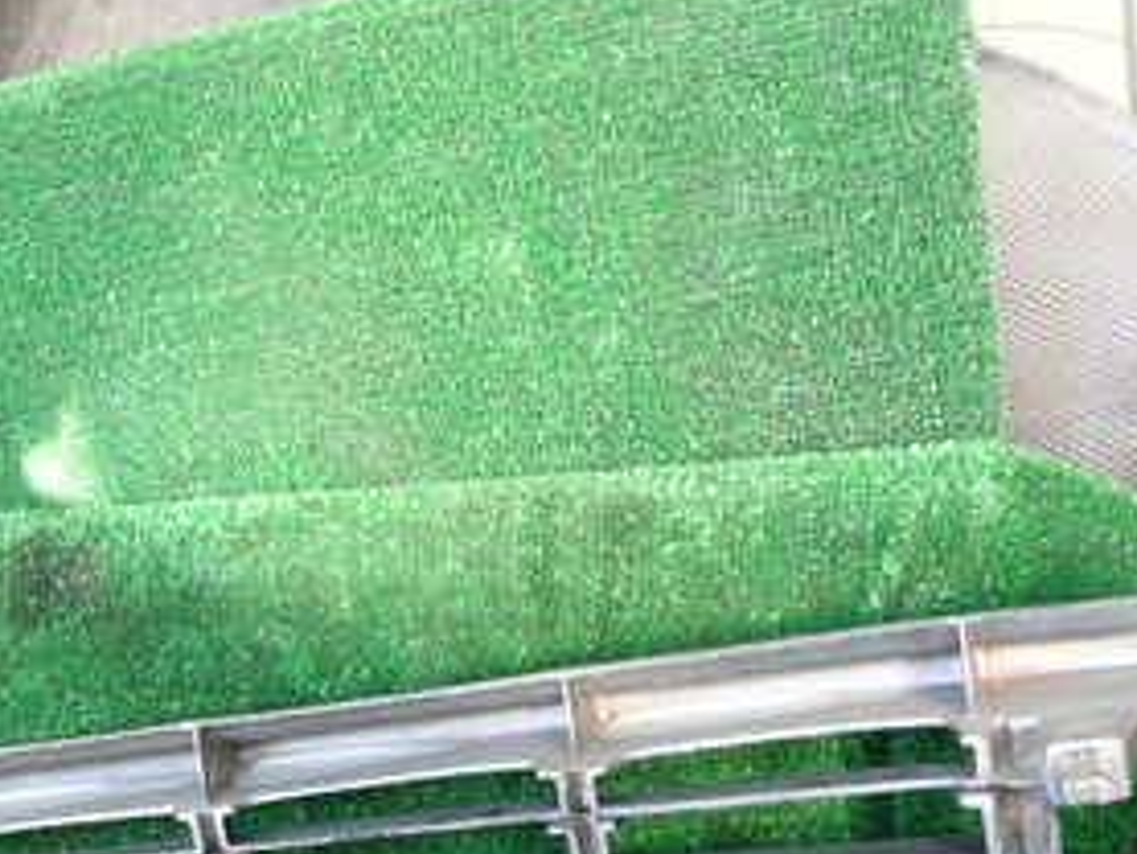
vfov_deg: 21.7
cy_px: 875
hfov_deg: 28.9
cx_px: 177
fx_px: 2136
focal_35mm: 65
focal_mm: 5.4
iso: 160
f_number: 2.3
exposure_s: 1/60
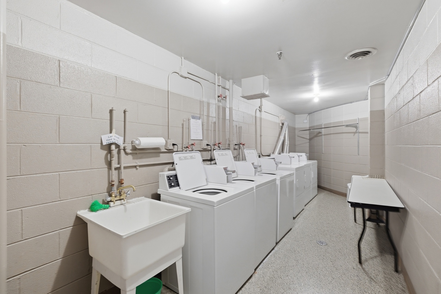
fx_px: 184
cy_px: 147
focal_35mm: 15
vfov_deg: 77.3
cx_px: 220
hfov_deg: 100.4
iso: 800
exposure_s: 1/125
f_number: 5.6
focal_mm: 10
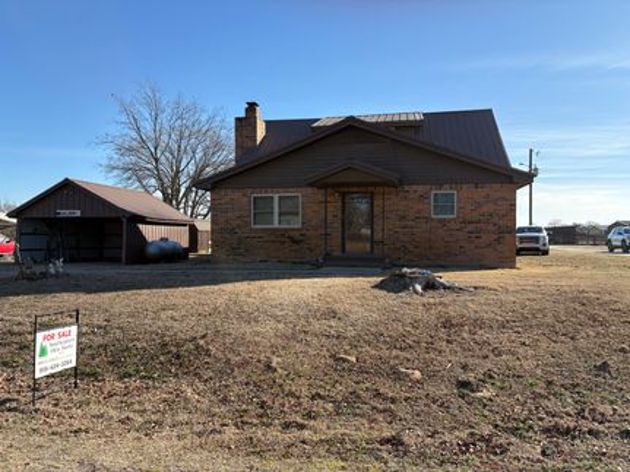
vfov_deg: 53.0
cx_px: 315
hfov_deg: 67.3
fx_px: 473
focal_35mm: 26
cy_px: 236
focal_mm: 5.96
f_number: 1.6
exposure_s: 1/2538
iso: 50
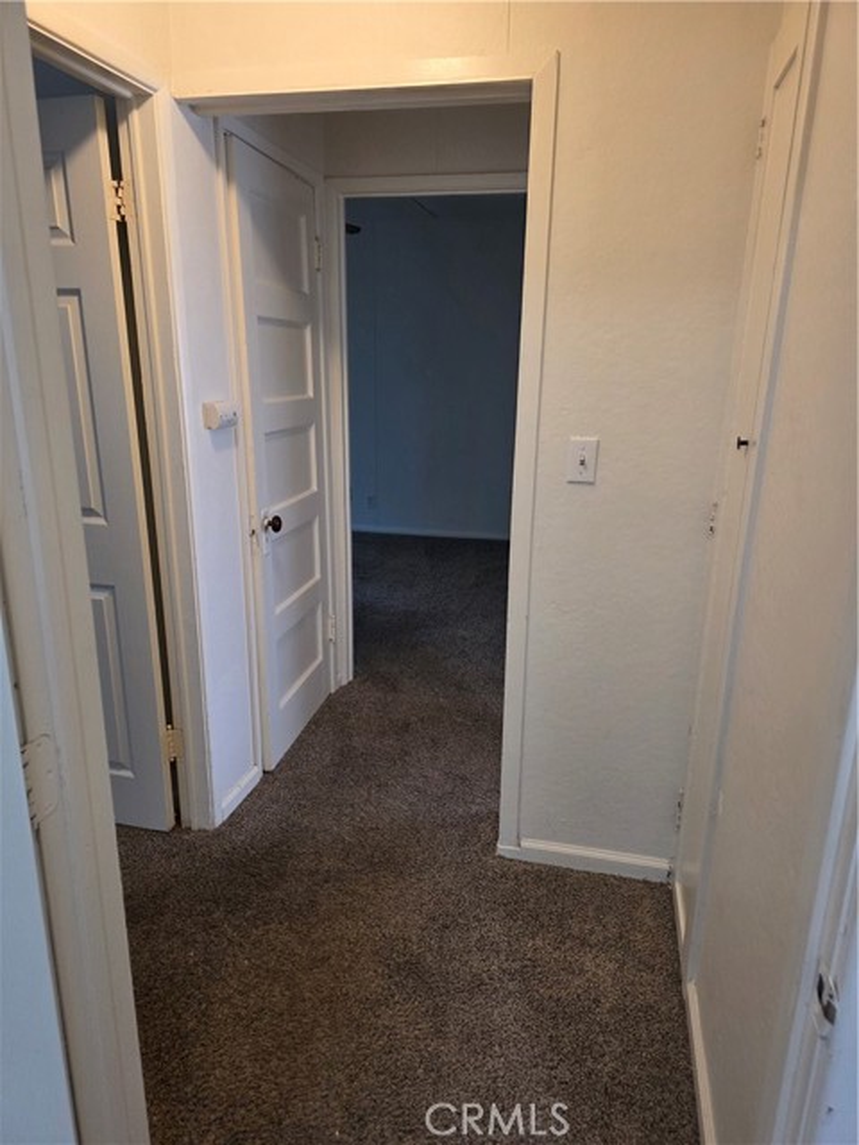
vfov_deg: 73.9
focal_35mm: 23
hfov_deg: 58.9
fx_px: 761
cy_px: 572
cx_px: 430
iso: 200
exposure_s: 1/120
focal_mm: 6.3
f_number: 1.7
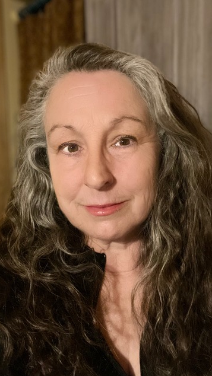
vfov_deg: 59.5
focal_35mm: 33
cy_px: 189
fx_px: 330
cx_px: 102
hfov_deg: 35.7
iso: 800
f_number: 2.2
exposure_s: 1/15
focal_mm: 2.71
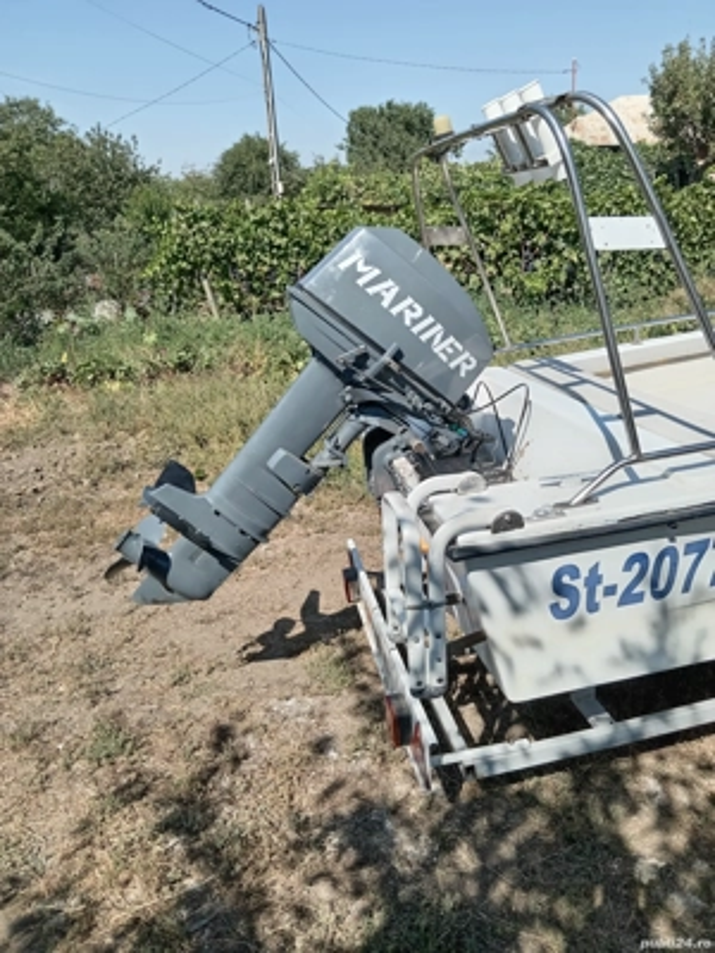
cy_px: 476
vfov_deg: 69.4
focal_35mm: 25
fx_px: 689
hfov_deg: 54.9
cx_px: 358
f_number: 1.8
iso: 100
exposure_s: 1/587
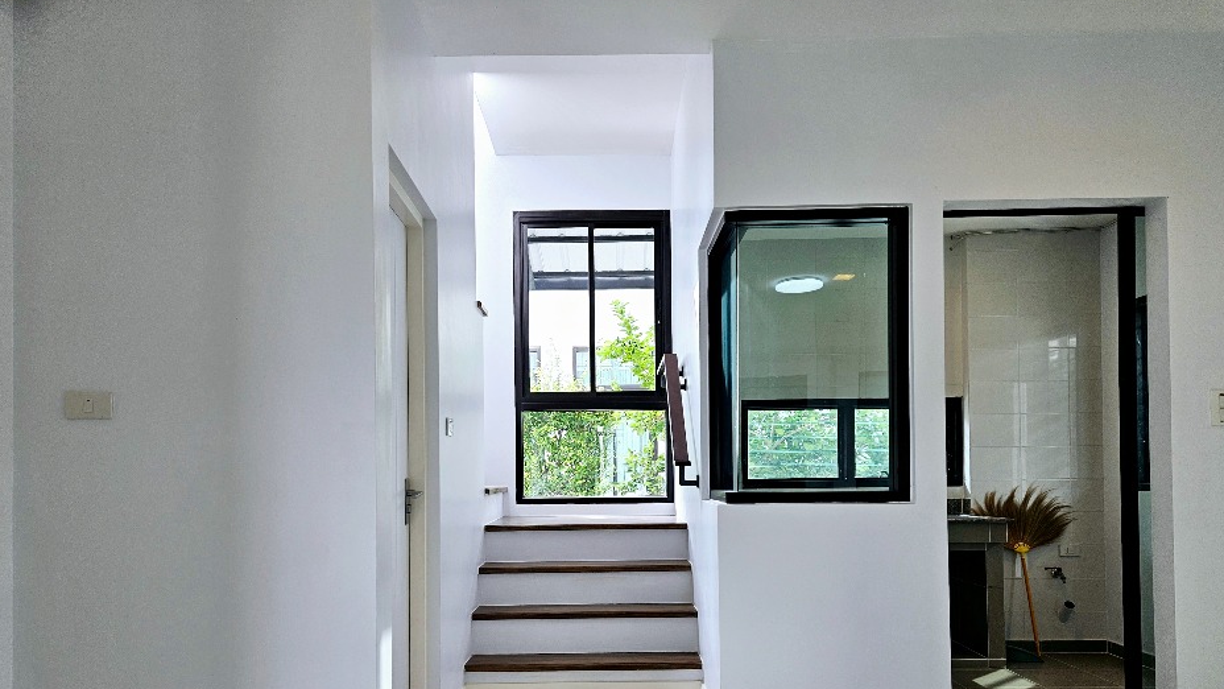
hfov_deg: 69.9
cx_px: 609
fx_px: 876
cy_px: 459
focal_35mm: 27
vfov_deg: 42.3
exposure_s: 1/100
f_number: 1.8
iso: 32
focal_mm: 5.4
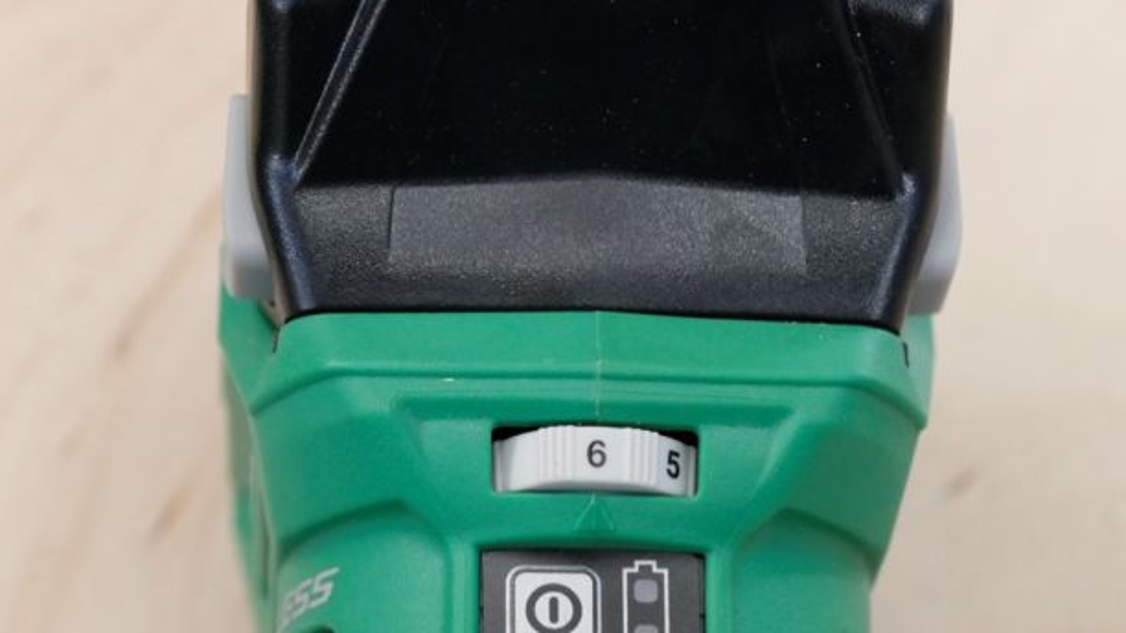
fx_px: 4866
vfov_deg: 7.4
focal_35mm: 163
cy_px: 418
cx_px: 555
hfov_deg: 13.2
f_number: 5.4
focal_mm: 73
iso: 3200
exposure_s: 1/160
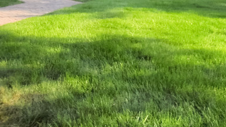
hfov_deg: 30.4
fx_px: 395
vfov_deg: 17.2
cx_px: 207
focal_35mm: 66
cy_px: -37
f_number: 8
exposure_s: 1/5000
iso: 400
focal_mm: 10
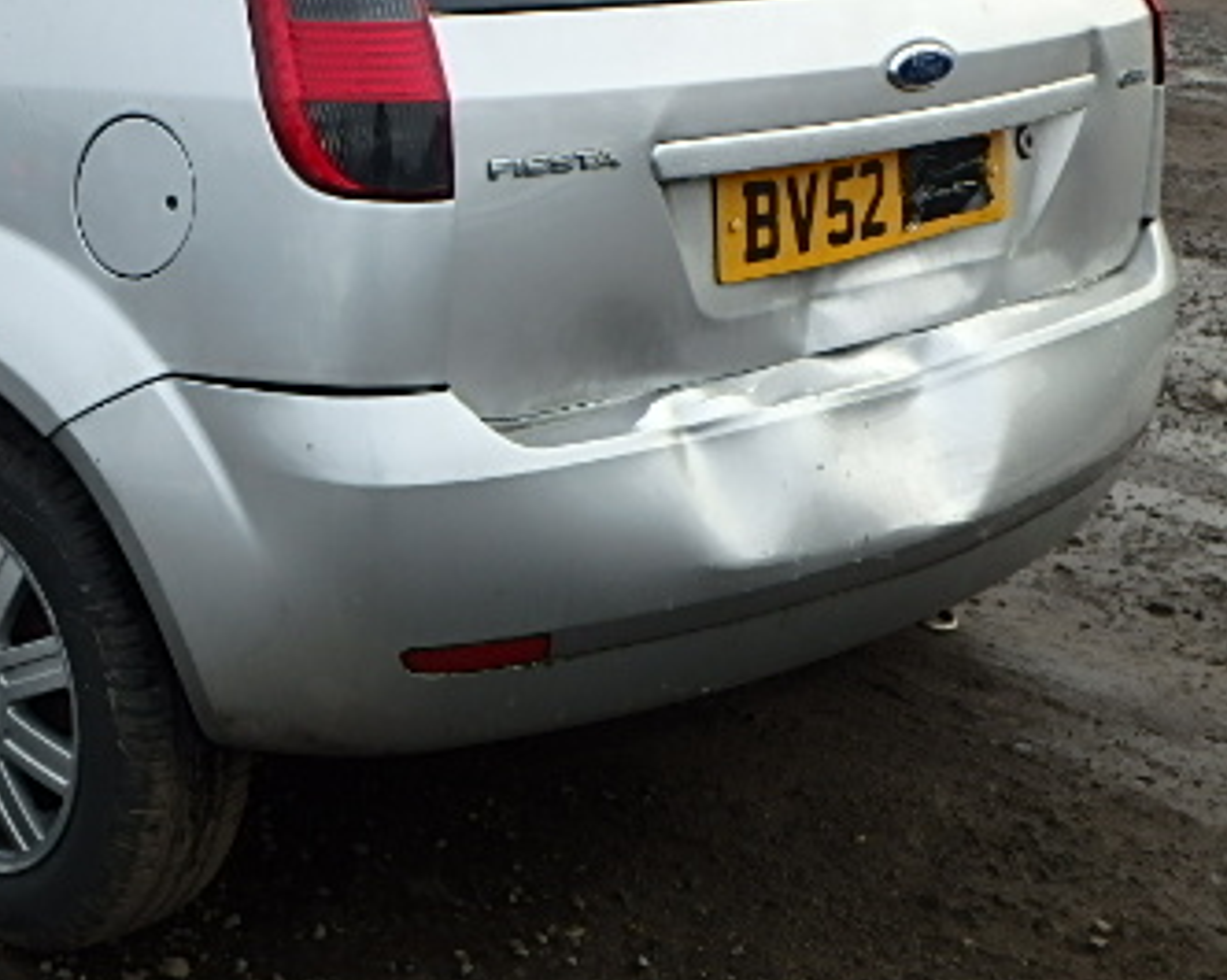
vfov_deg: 23.7
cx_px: 129
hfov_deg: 28.5
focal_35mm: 64
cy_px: 322
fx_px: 2322
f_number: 4.9
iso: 125
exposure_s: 1/250
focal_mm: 6
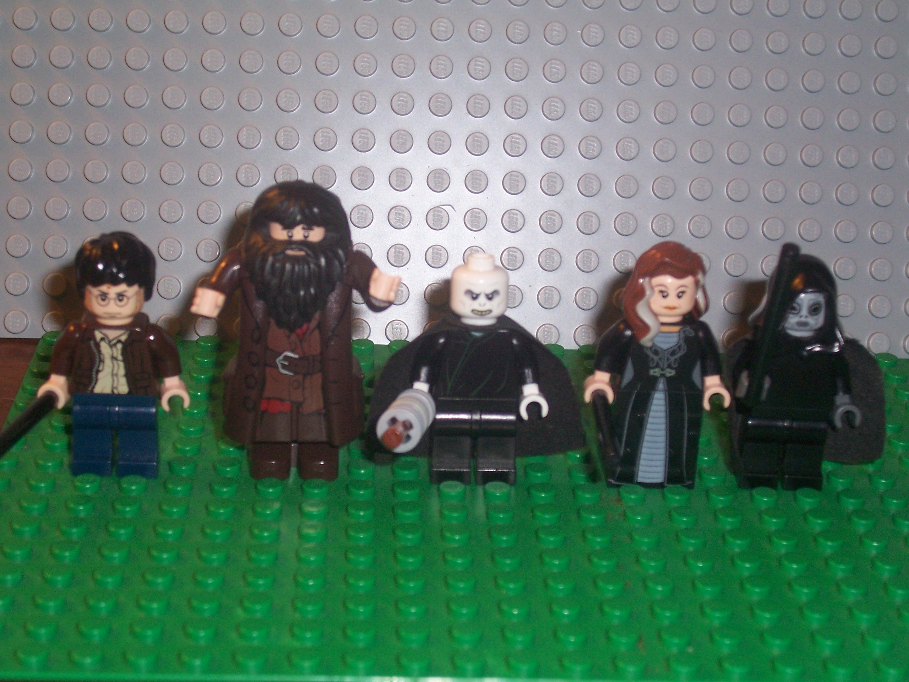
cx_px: 454
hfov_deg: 29.4
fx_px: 1733
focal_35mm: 66
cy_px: 341
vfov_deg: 22.3
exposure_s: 1/90
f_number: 4
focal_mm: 10.8
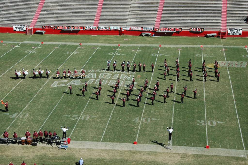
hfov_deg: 29.3
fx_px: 475
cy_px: 82
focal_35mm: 69
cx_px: 124
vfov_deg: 19.7
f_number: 9
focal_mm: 46
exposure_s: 1/320
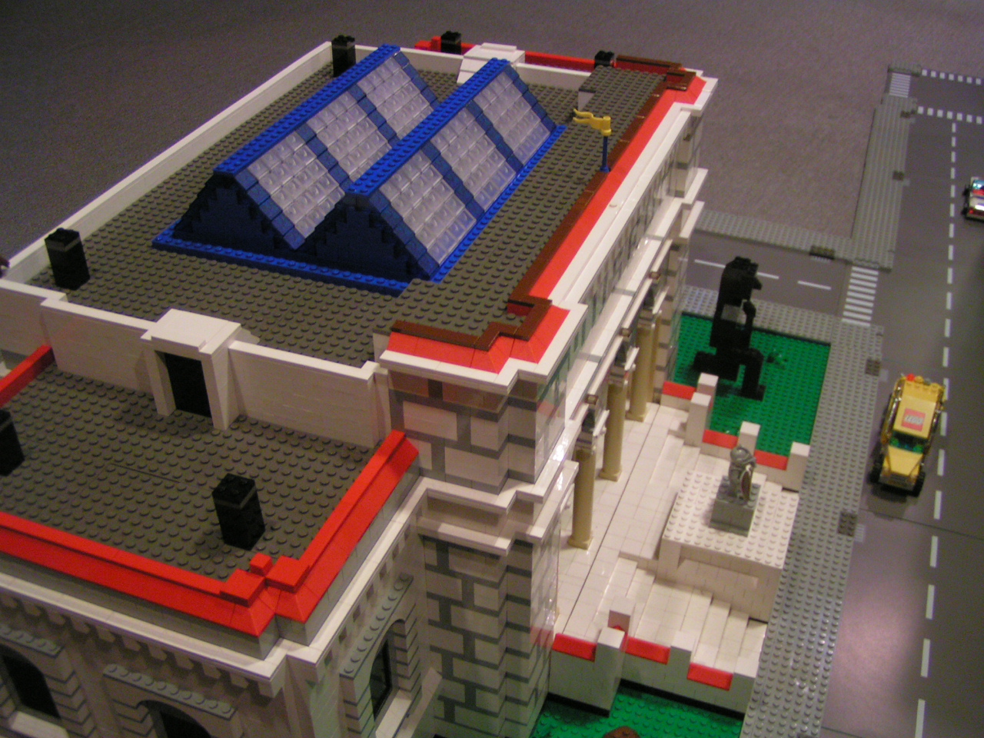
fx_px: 1080
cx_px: 492
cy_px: 369
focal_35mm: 38
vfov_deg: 37.7
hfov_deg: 49.0
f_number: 2.8
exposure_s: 1/15
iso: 200
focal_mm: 5.8
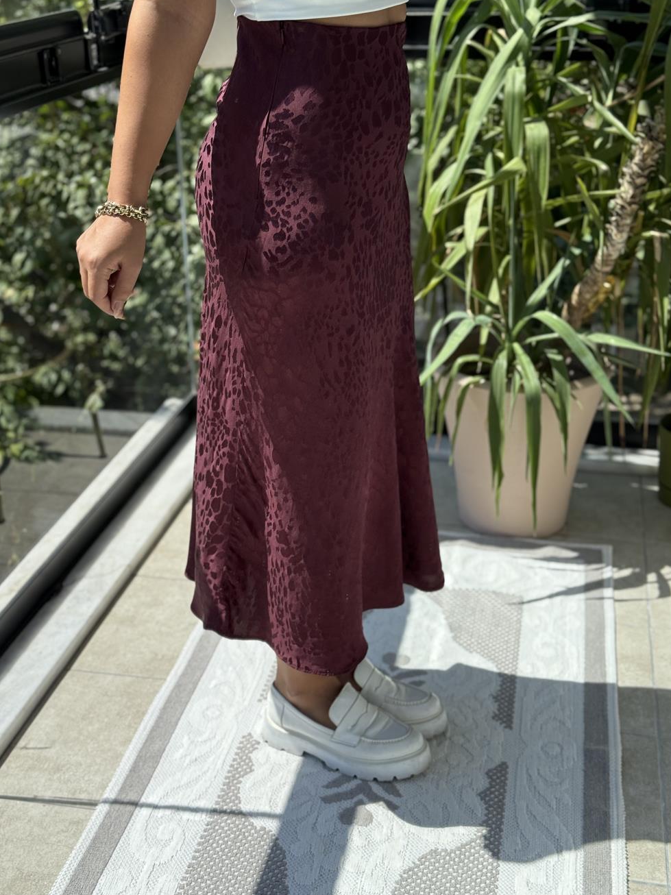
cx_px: 332
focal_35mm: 49
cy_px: 440
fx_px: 1267
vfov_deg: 38.9
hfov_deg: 29.7
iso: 64
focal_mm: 6.76
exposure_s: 1/1085
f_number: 1.78
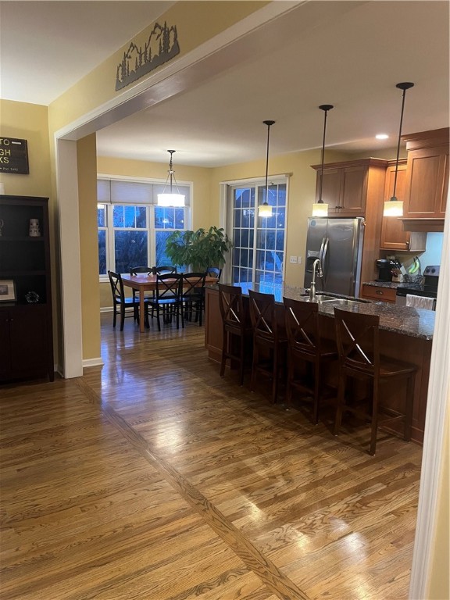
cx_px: 225
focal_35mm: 26
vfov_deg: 67.3
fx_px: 451
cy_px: 300
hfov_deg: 53.1
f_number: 1.6
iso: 500
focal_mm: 5.1
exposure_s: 1/60
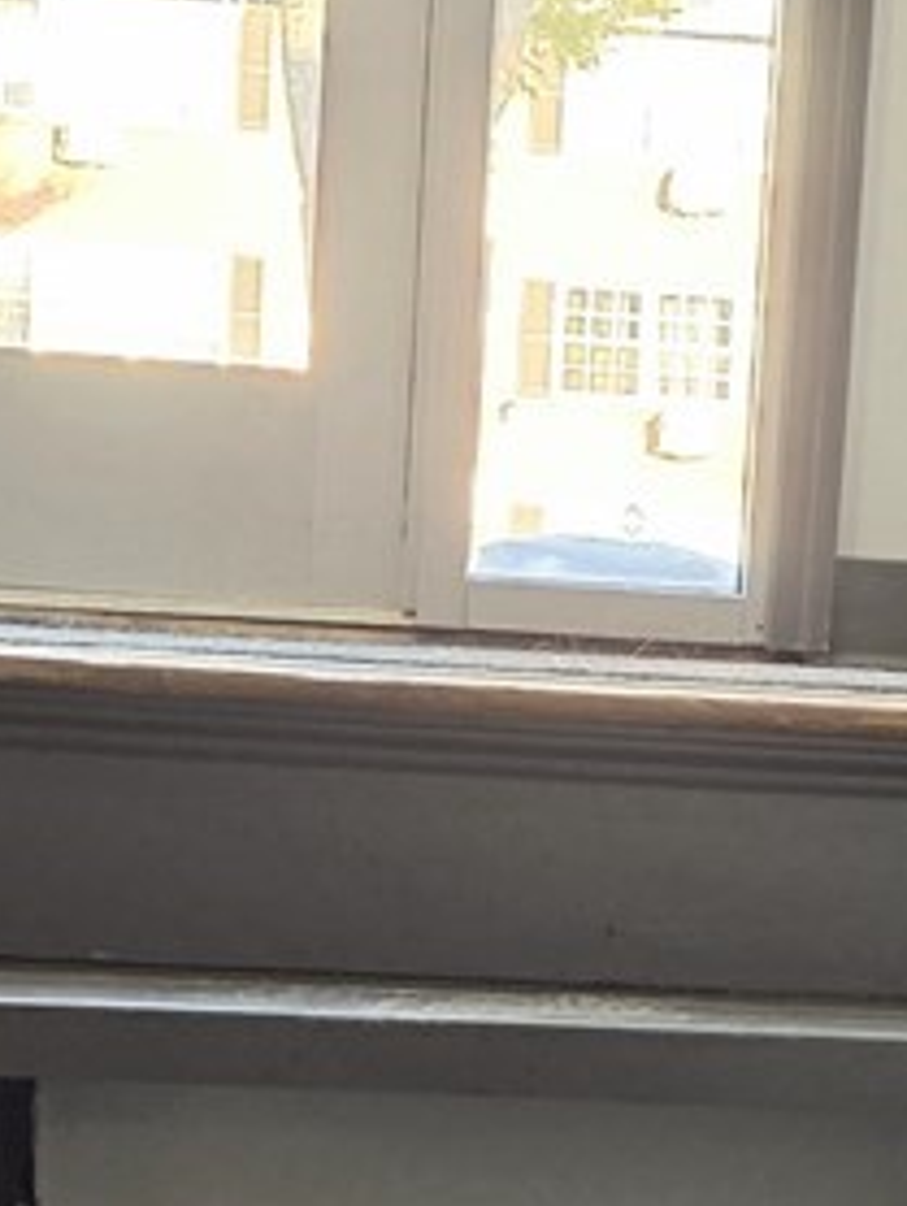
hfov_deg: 11.6
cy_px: 1006
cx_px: 729
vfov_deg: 15.4
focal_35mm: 127
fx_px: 4430
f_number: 1.7
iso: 100
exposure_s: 1/120
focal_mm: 6.3
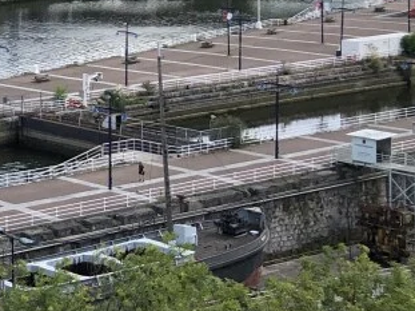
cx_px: -322
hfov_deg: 15.7
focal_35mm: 108
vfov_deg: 13.5
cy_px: -13
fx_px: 1294
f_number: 1.8
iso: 20
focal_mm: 4
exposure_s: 1/2088
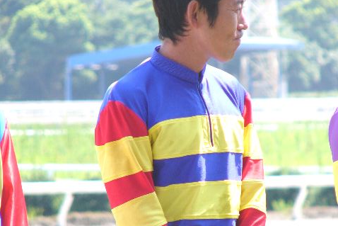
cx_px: 169
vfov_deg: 2.8
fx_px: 4630
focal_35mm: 493
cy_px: 141
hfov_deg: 4.2
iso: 50
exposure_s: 1/250
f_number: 5.6
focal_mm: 58.9
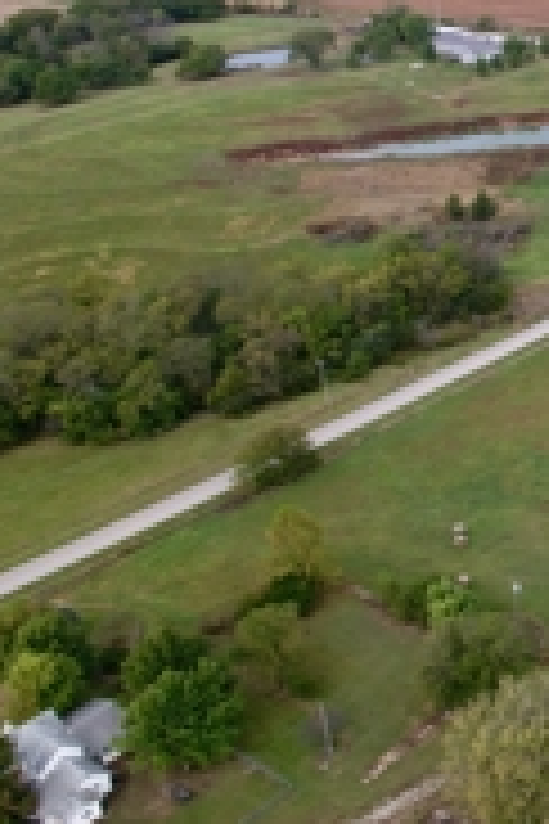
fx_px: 1235
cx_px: 958
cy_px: 180
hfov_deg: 19.5
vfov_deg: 35.8
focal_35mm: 54
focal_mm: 8.38
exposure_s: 1/60
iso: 100
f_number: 2.8
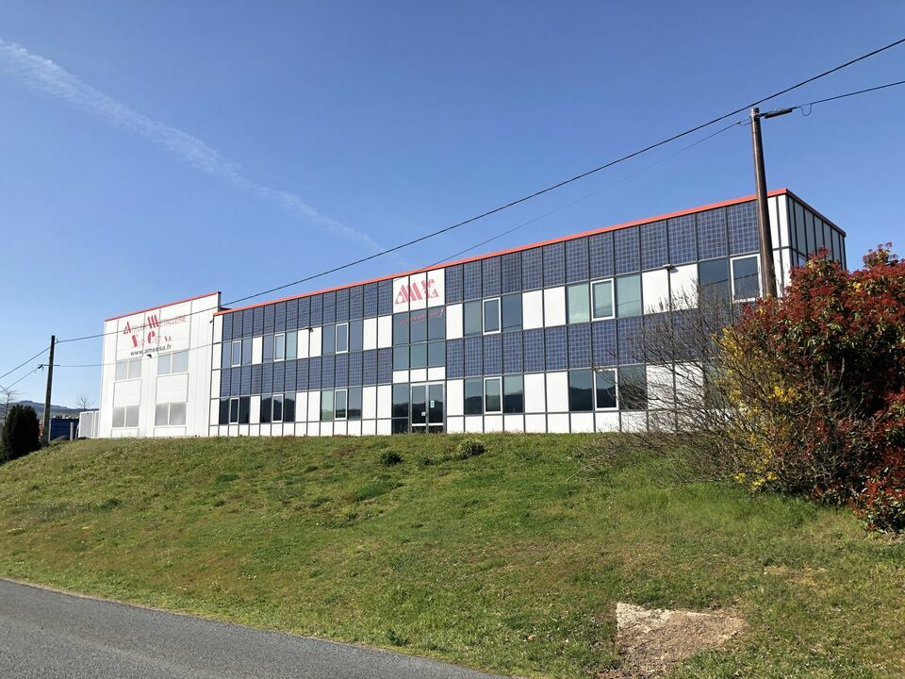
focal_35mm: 28
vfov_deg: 49.7
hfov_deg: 63.4
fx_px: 732
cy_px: 340
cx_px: 452
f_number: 1.8
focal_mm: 3.99
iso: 20
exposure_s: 1/2183
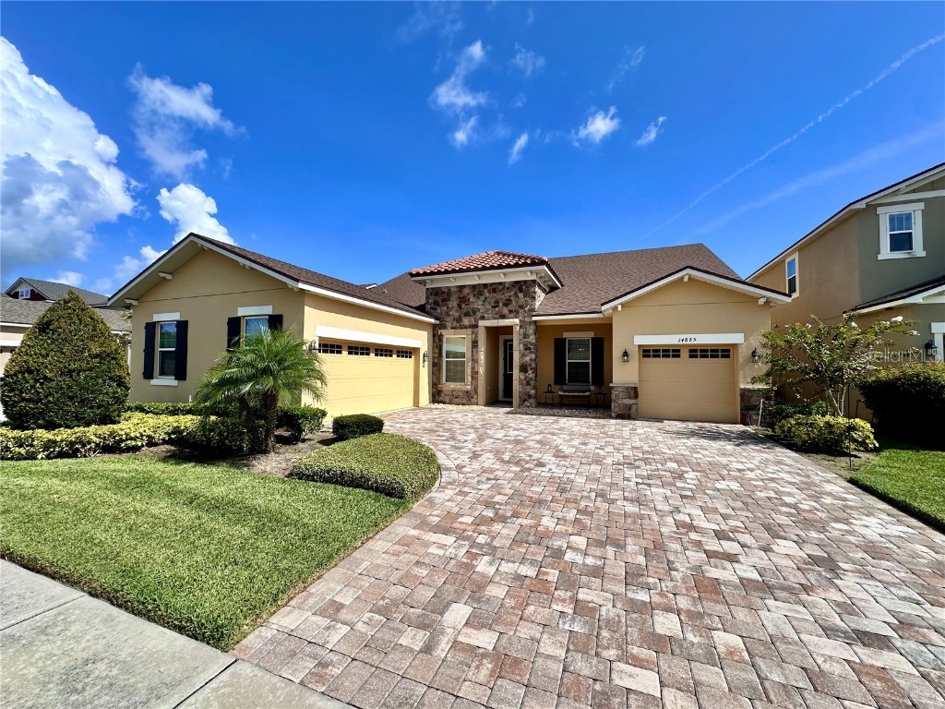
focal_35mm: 14
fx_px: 382
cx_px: 472
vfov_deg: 85.7
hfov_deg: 102.1
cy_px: 354
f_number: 2.2
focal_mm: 2.22
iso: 50
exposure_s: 1/2817
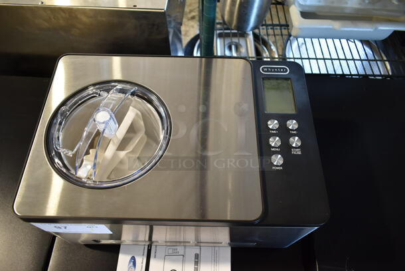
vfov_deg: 48.0
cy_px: 136
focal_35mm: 27
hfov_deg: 67.3
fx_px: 304
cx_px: 202
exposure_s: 1/30
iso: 720
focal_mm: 18
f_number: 3.5
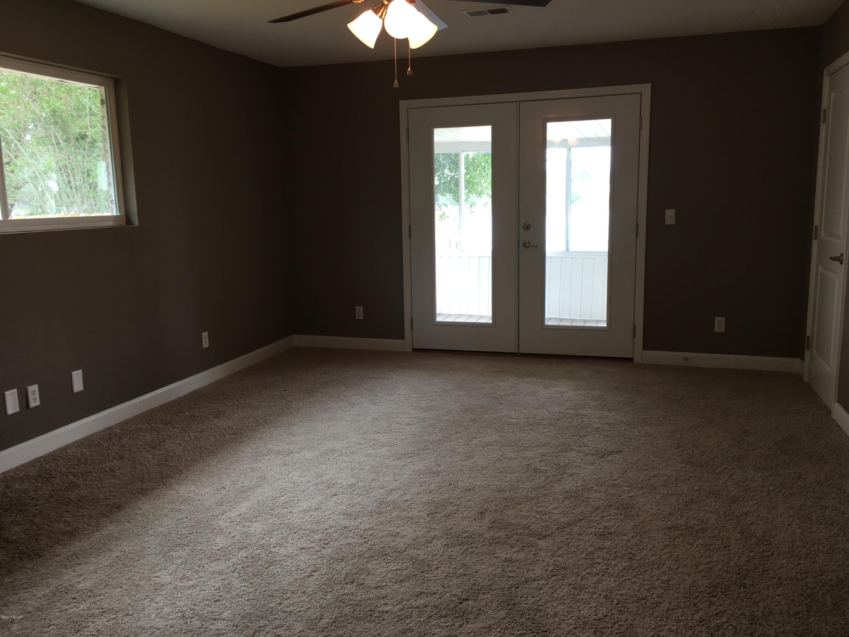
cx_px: 424
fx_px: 711
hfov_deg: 61.7
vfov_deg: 48.2
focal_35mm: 29
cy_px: 318
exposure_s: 1/34
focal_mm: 4.15
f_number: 2.2
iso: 25
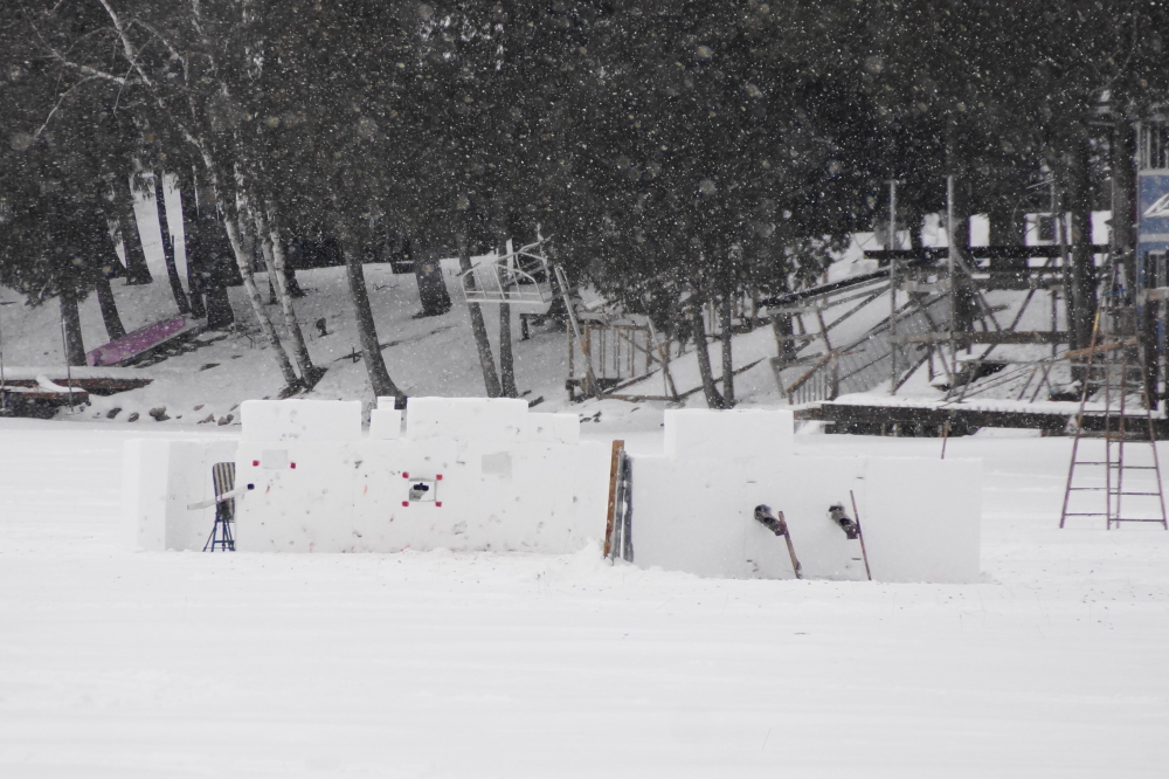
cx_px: 584
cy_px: 390
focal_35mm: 375
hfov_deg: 5.5
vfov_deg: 3.7
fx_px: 12172
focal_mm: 250
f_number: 6.3
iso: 500
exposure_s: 1/400
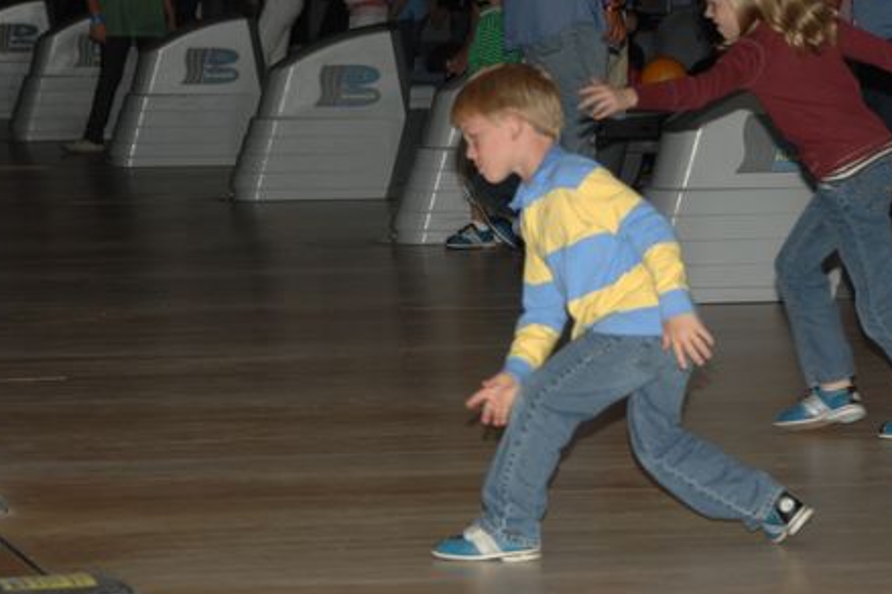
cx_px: 463
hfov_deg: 9.9
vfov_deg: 6.6
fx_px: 5143
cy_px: 268
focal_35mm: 208
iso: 200
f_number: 5.3
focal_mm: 95
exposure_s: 1/125
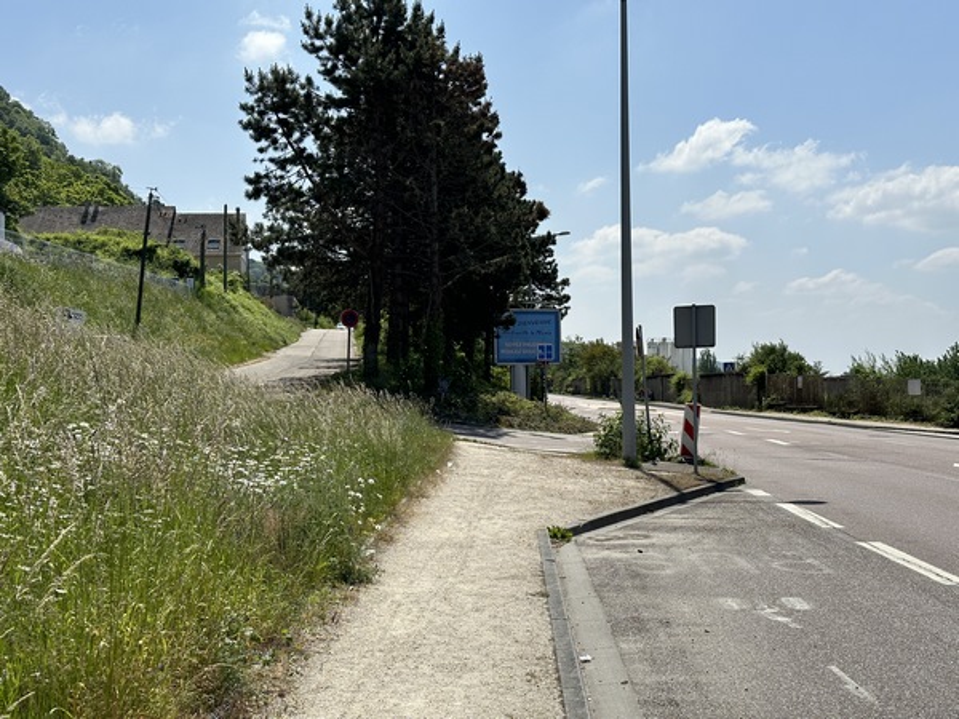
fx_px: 1330
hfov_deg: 39.7
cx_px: 480
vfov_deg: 30.3
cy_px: 360
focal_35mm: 48
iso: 64
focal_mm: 6.86
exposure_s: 1/7634
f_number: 1.78
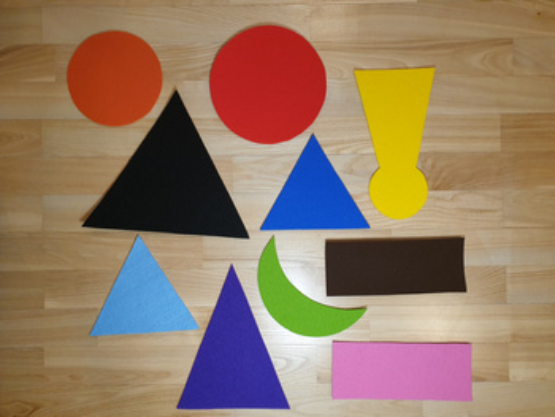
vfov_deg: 53.1
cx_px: 278
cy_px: 208
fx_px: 417
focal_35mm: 26
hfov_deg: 67.3
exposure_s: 1/50
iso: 100
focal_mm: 4.3
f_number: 2.4
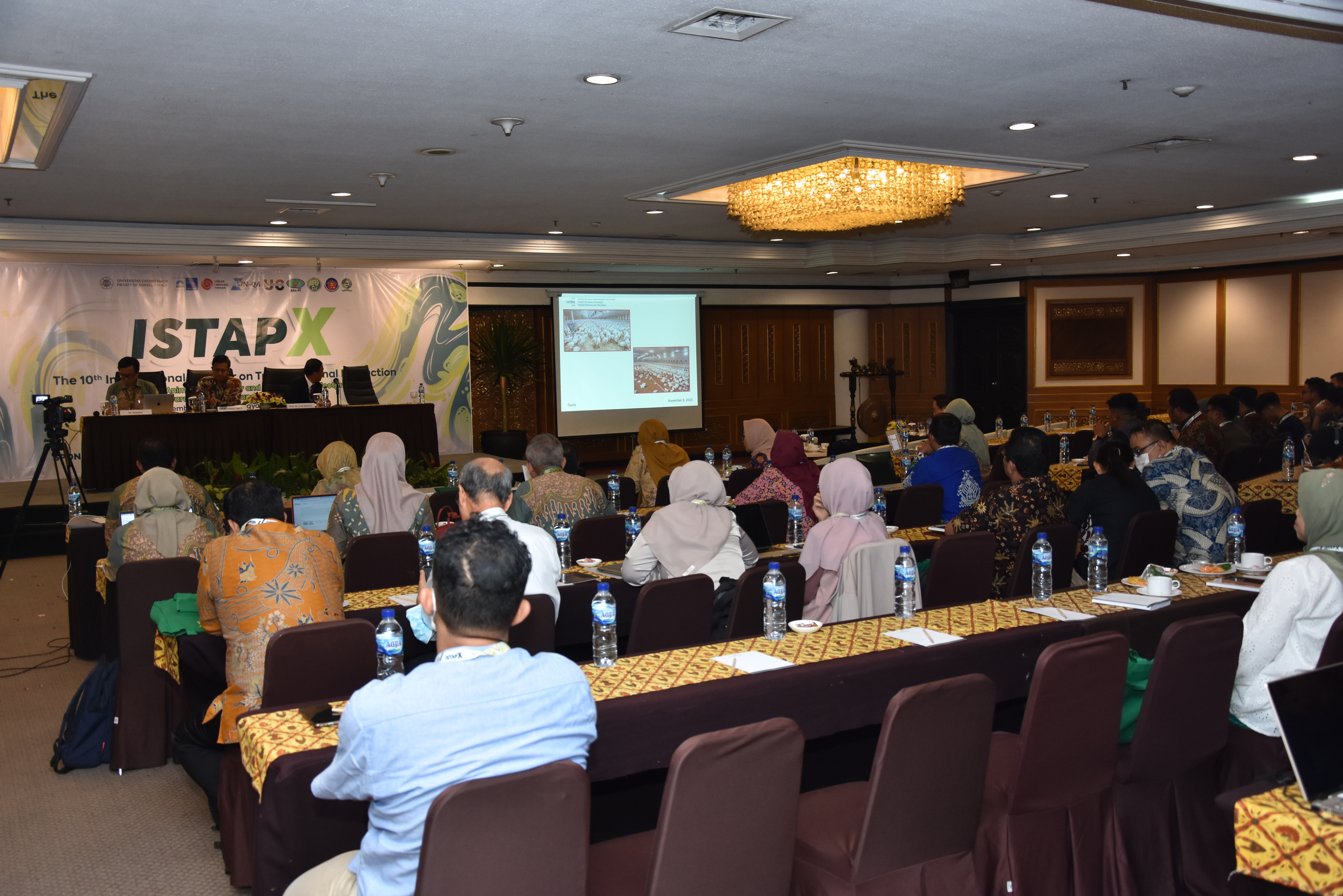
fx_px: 1231
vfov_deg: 40.0
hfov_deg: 57.2
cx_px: 672
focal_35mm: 33
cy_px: 448
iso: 640
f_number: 3.8
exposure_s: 1/100
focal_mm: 22
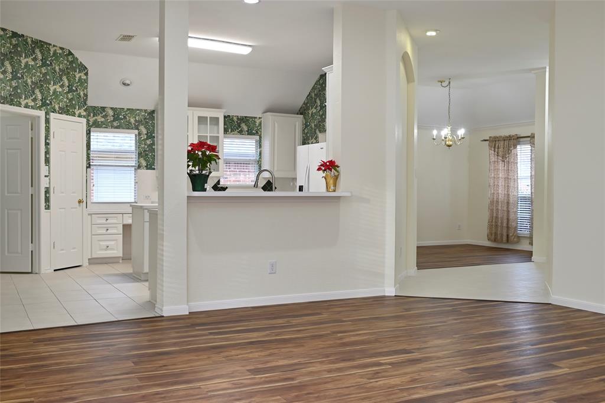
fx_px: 605
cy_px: 202
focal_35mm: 36
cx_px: 302
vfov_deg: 36.8
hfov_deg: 53.1
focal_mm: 24
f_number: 8
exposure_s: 1/8
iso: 160
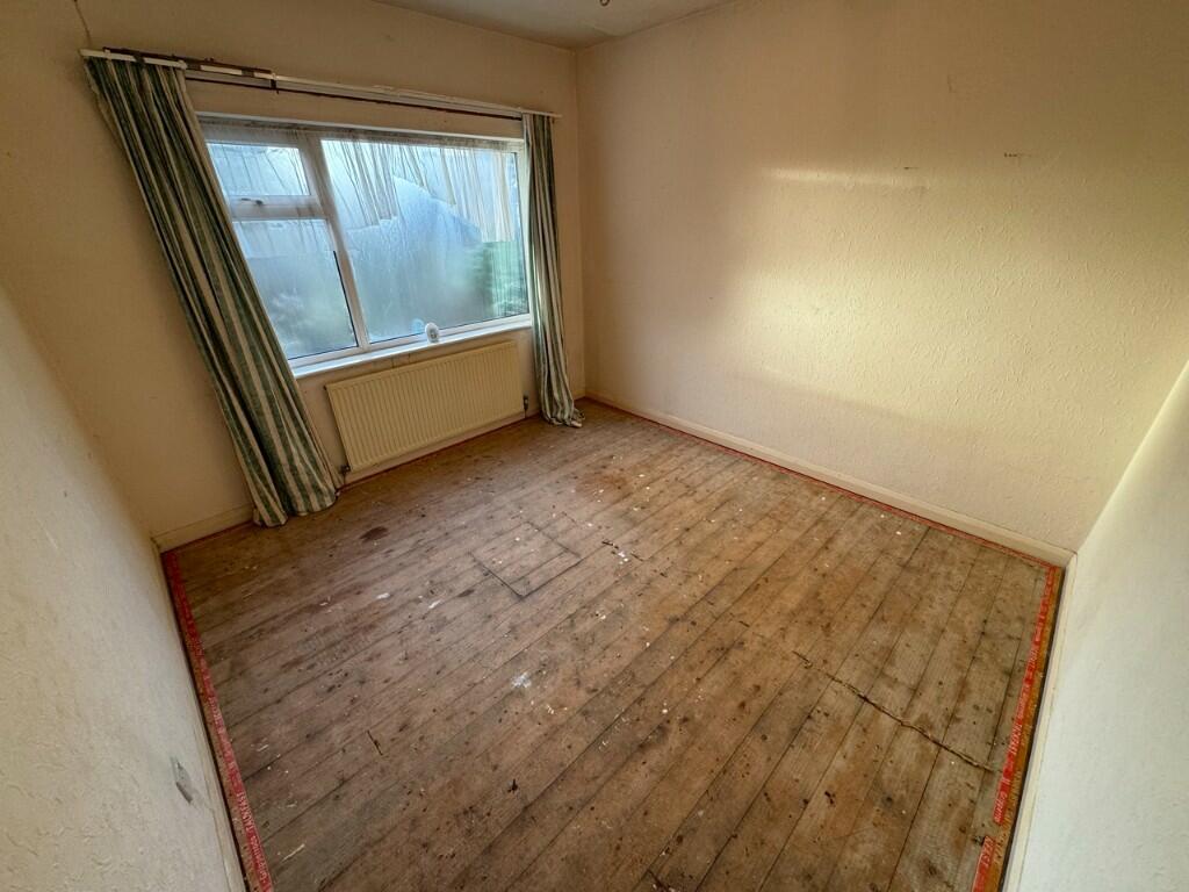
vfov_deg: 85.7
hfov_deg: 102.1
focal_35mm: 14
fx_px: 481
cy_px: 446
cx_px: 594
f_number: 2.2
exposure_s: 1/100
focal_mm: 2.22
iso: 160
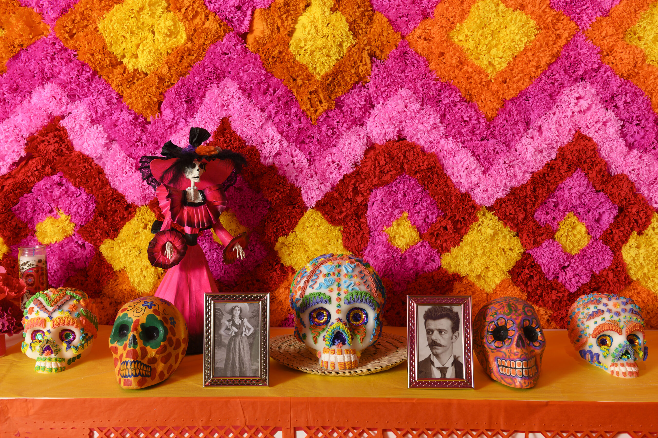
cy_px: 219
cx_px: 329
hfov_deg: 46.4
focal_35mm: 42
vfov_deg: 31.8
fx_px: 767
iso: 125
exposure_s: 1/160
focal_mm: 42
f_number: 4.5
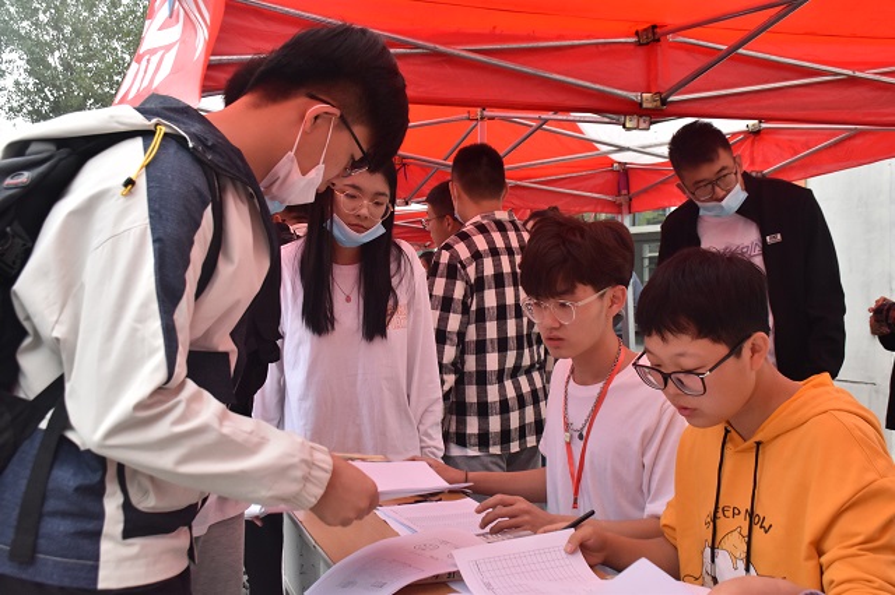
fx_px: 969
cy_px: 298
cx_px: 448
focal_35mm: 39
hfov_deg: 49.6
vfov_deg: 34.2
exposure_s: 1/160
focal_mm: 26
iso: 1000
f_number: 8
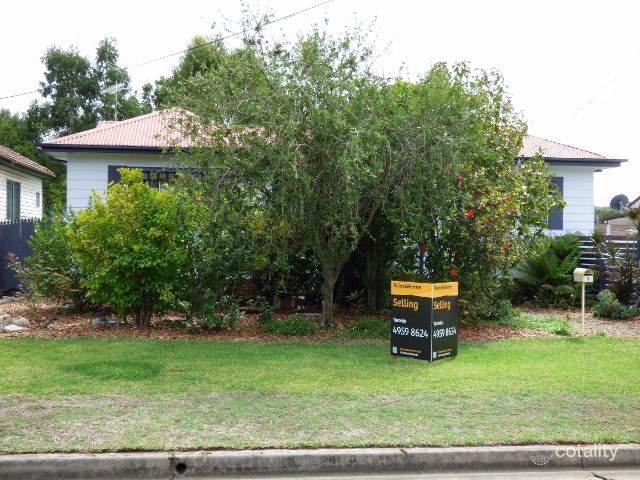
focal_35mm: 39
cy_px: 240
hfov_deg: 47.9
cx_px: 320
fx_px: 721
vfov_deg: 36.8
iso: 100
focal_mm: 6.8
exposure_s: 1/250
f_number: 3.5
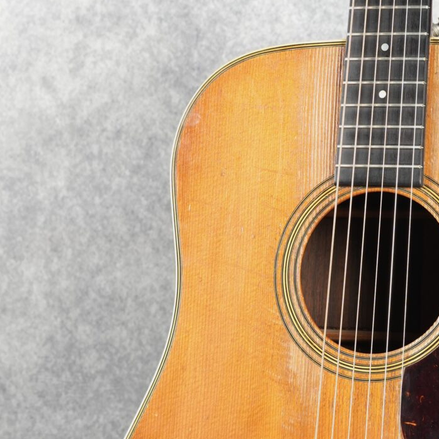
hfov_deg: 11.2
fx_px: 2238
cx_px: 356
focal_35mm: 156
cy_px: 93
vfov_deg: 11.2
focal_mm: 50
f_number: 6.3
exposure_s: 1/2
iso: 400
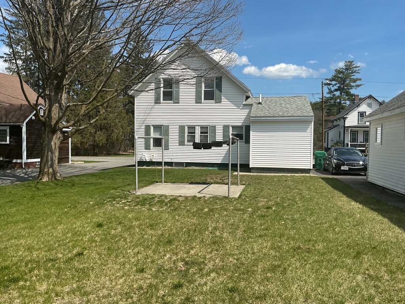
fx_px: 339
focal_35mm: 29
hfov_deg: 61.7
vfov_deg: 48.2
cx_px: 202
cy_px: 152
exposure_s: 1/2538
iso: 25
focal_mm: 3
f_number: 1.8
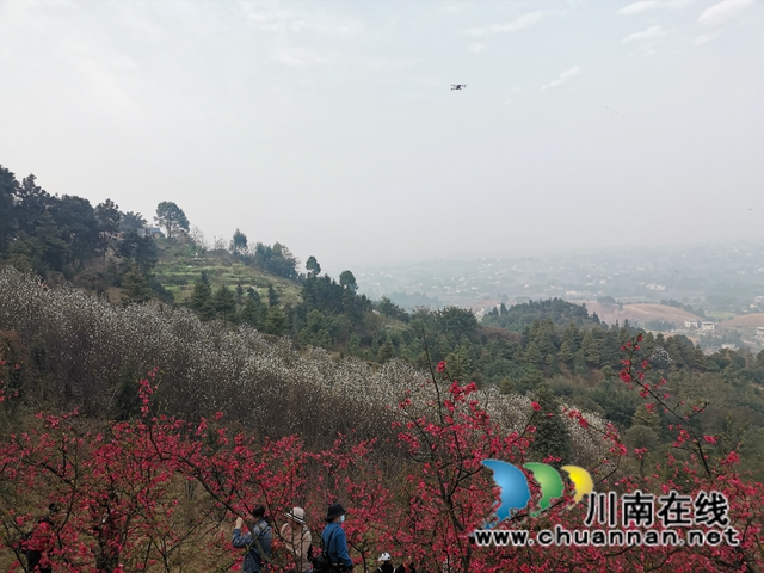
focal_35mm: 26
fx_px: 574
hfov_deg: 67.3
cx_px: 382
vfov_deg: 53.1
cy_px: 286
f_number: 1.8
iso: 50
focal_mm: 4.75
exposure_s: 1/421
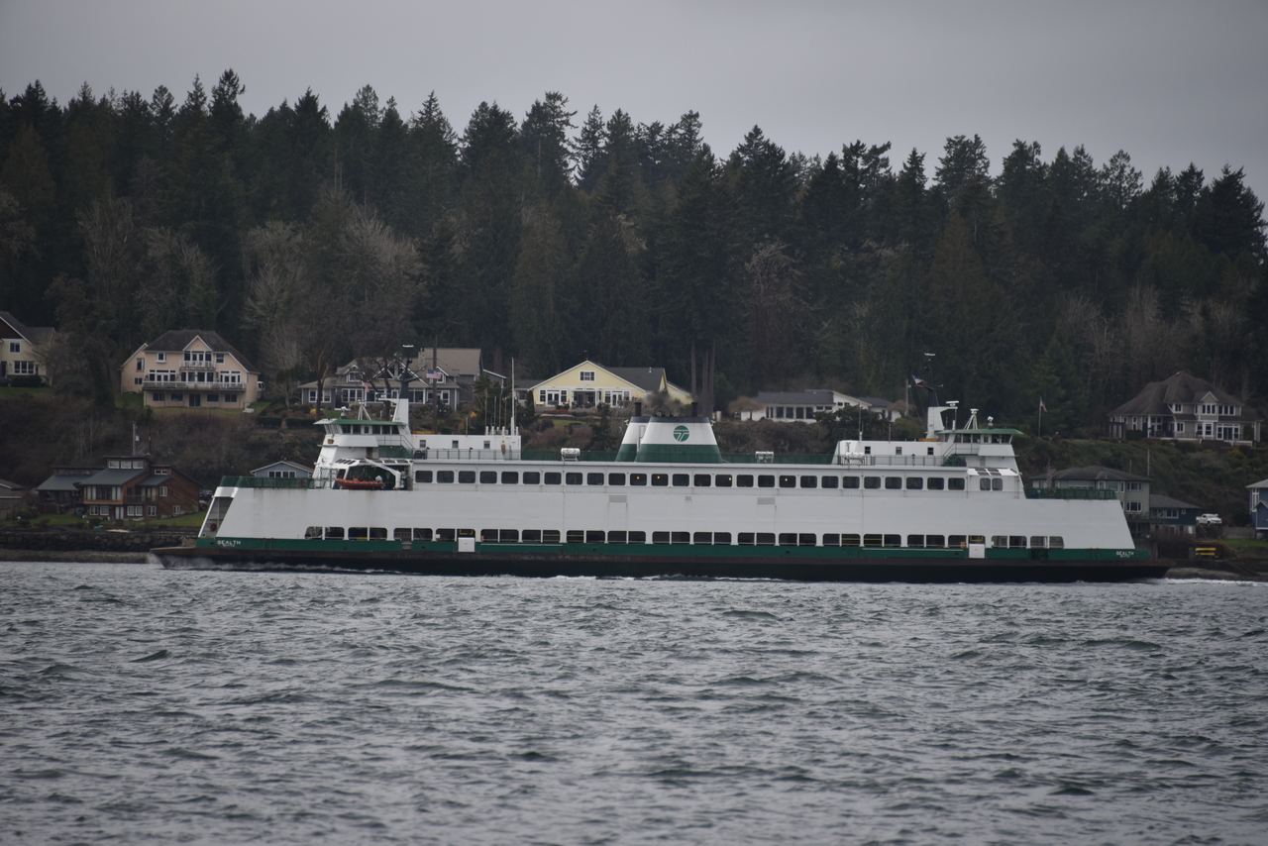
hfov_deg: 8.2
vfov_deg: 5.5
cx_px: 634
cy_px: 423
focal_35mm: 250
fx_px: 8807
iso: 180
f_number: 5.6
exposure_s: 1/500
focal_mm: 250
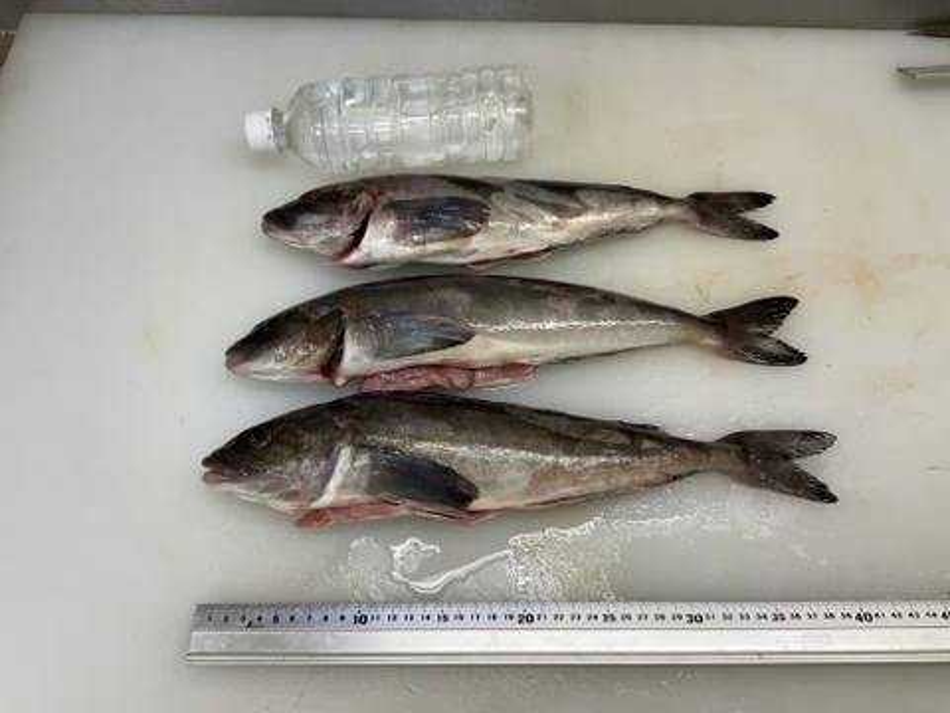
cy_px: 356
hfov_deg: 61.7
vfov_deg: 48.2
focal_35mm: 29
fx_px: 796
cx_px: 475
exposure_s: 1/120
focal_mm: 3
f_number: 1.8
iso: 32
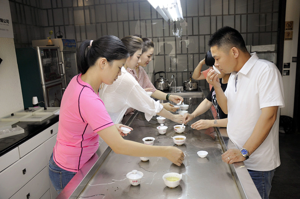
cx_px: 150
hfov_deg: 59.6
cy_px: 100
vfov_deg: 41.6
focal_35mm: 32
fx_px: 262
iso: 400
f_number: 4
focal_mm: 21
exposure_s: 1/60
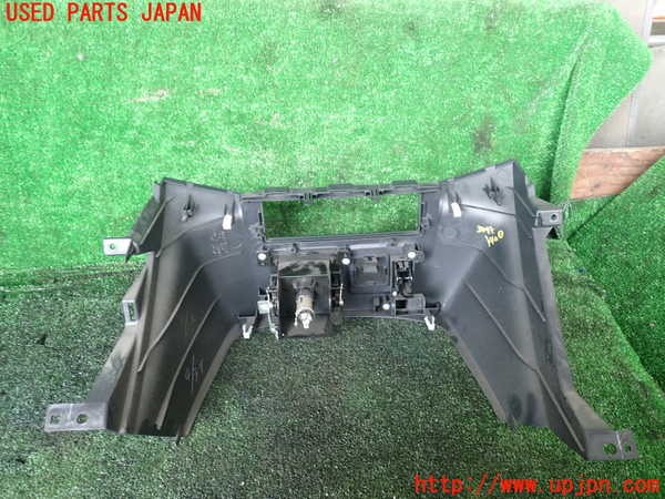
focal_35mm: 30
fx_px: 576
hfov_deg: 60.0
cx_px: 332
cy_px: 250
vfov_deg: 46.8
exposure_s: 1/30
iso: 200
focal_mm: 5.4
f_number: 2.3
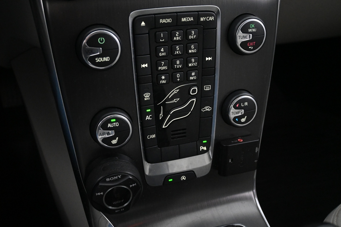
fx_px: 376
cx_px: 170
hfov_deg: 48.7
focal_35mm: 40
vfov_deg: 33.6
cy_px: 114
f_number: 4.5
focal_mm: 26.5
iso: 5600
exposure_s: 1/40
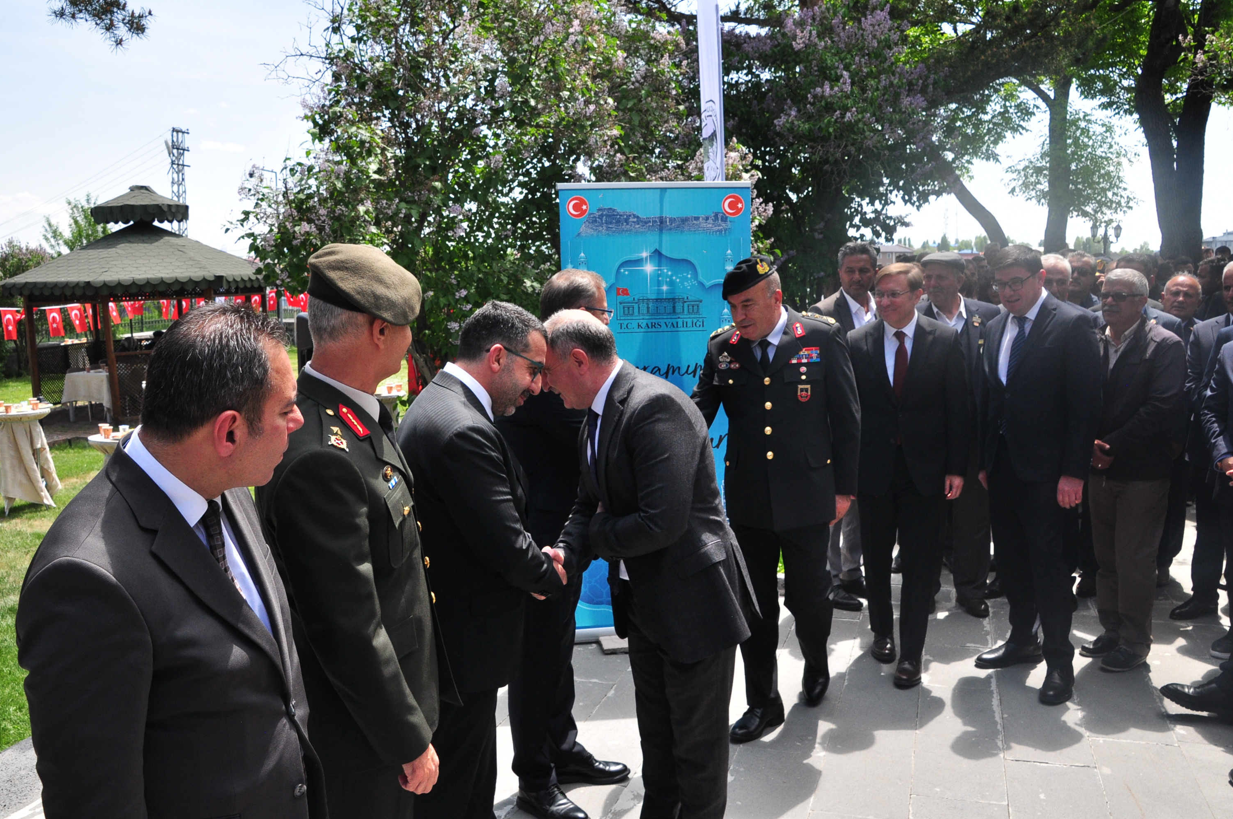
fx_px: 992
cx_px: 599
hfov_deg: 63.7
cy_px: 383
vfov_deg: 44.8
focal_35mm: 29
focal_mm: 18
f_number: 10
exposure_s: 1/400
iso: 400
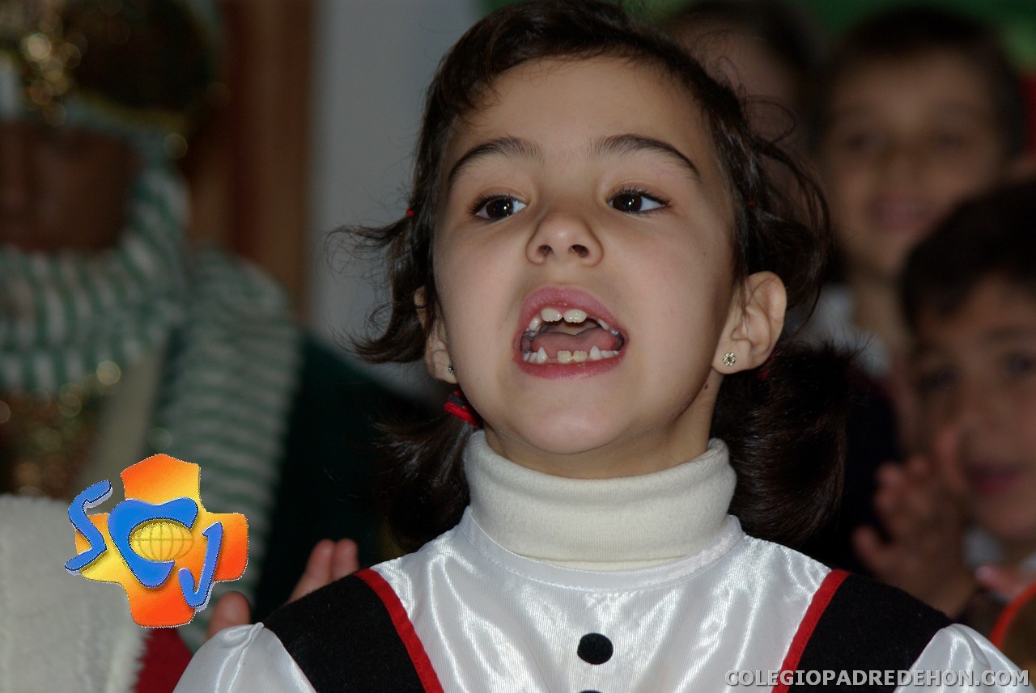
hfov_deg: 8.1
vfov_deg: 5.4
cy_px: 346
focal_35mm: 255
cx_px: 518
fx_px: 7347
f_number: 8
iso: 400
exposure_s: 1/180
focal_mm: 170
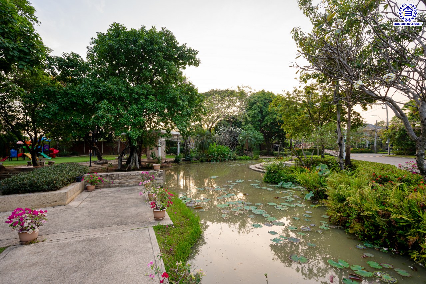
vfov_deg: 73.8
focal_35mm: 16
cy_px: 142
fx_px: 189
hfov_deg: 96.7
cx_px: 213
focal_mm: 16
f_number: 5.6
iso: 100
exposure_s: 1/30
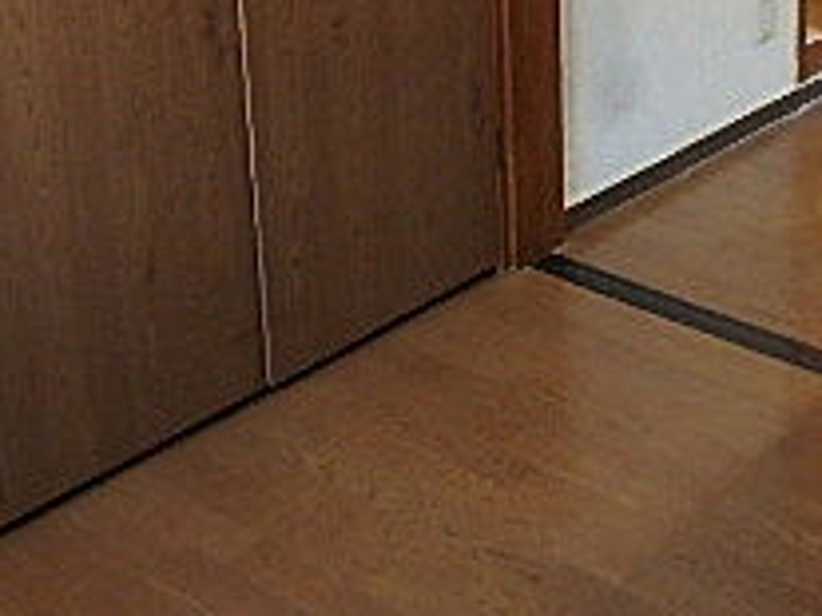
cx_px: 822
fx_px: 1543
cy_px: -72
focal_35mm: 65
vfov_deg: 21.4
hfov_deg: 28.1
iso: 320
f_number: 3.5
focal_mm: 3.7
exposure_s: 1/30
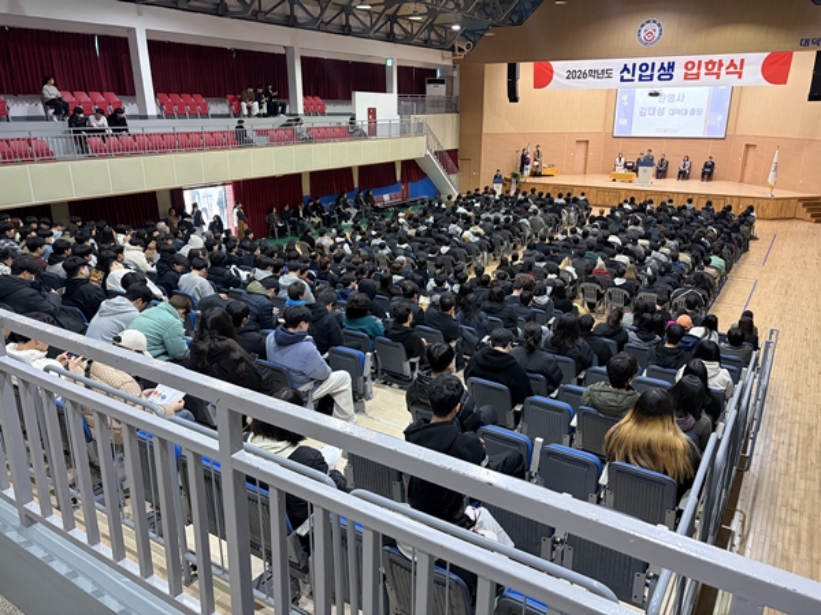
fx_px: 617
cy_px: 308
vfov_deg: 53.1
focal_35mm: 26
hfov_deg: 67.3
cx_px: 410
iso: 320
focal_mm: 5.96
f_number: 1.6
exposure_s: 1/60
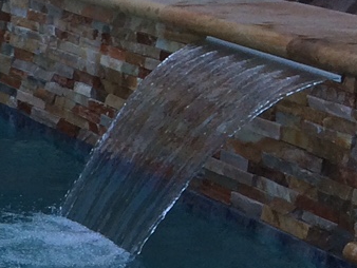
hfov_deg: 12.2
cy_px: 499
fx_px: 1445
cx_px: -389
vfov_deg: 10.0
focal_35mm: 140
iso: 32
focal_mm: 4.15
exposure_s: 1/954
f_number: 2.2
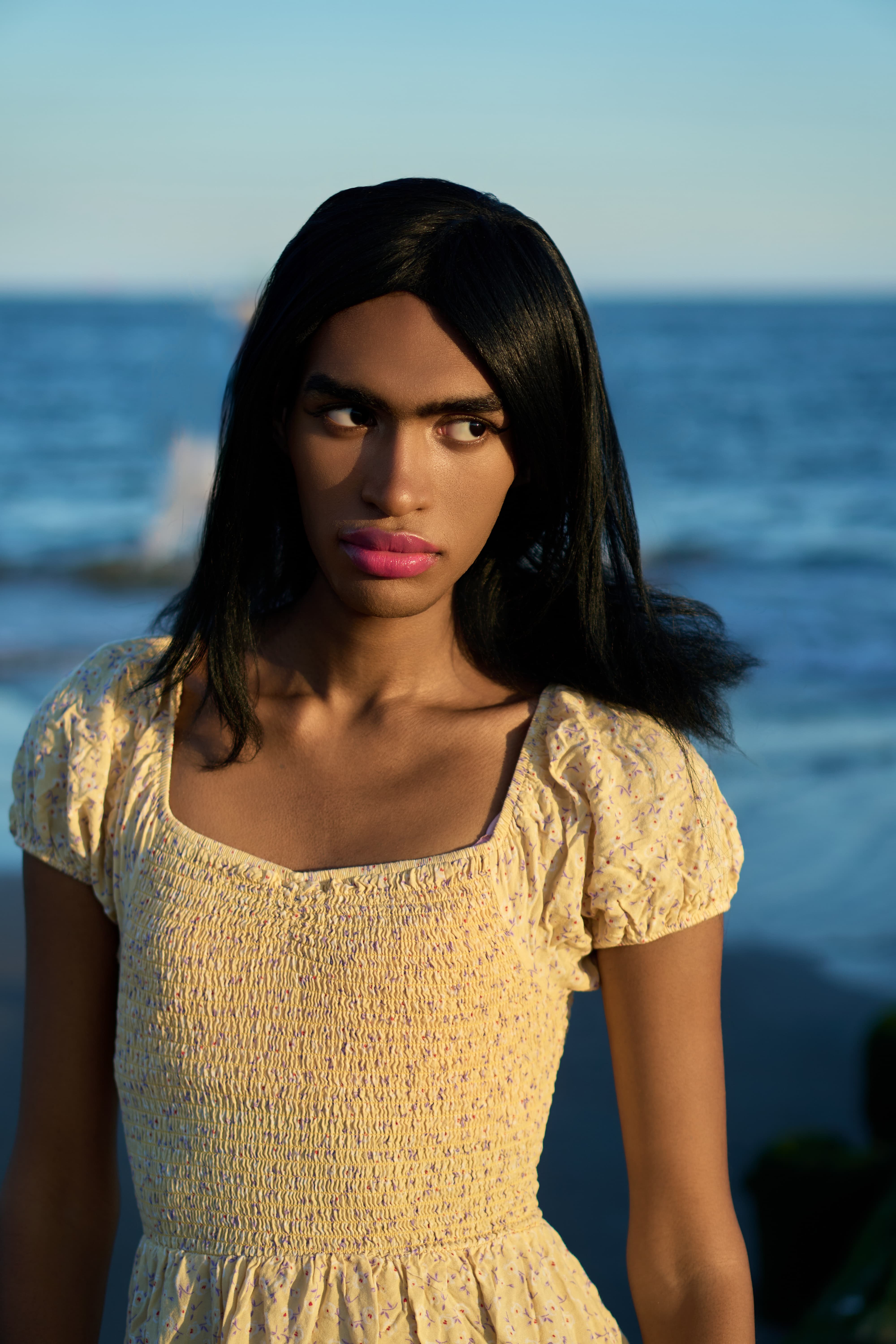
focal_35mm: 75
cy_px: 672
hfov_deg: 18.2
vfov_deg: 27.0
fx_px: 2800
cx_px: 448
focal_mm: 50
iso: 100
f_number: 2.2
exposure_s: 1/1250
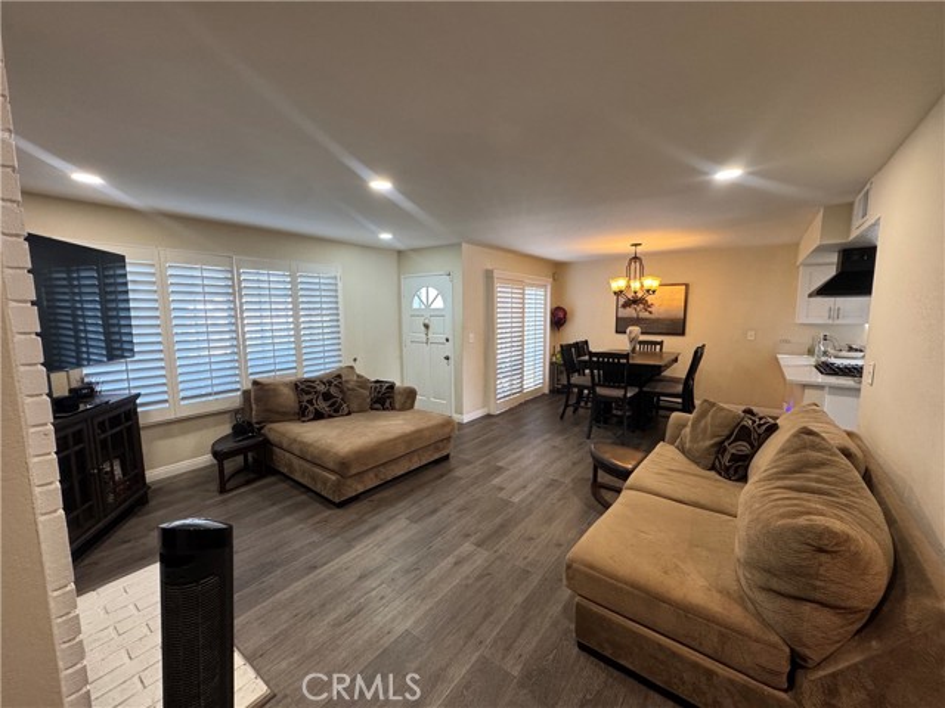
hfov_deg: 102.1
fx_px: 382
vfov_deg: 85.7
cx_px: 472
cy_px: 354
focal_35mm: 14
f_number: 2.2
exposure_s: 1/120
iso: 250
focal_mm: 2.22
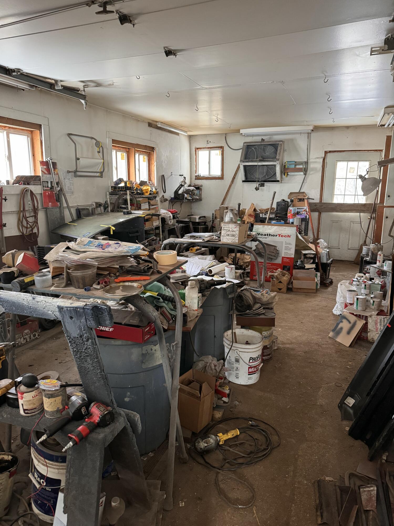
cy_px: 263
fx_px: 364
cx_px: 197
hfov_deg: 56.8
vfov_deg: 71.6
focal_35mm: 24
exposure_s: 1/60
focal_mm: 6.76
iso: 500
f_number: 1.78
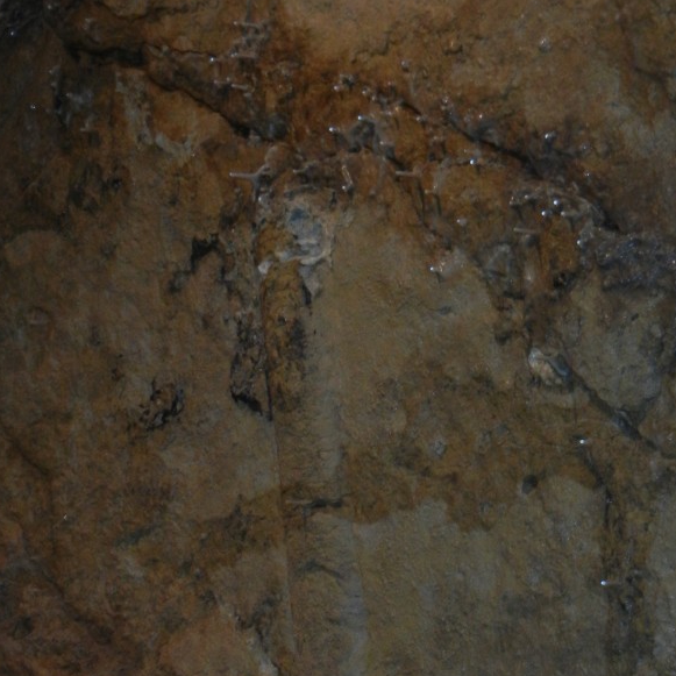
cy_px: 447
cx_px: 303
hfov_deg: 14.5
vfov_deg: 14.5
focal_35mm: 120
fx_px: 2651
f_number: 4.3
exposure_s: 1/30
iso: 400
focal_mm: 13.9
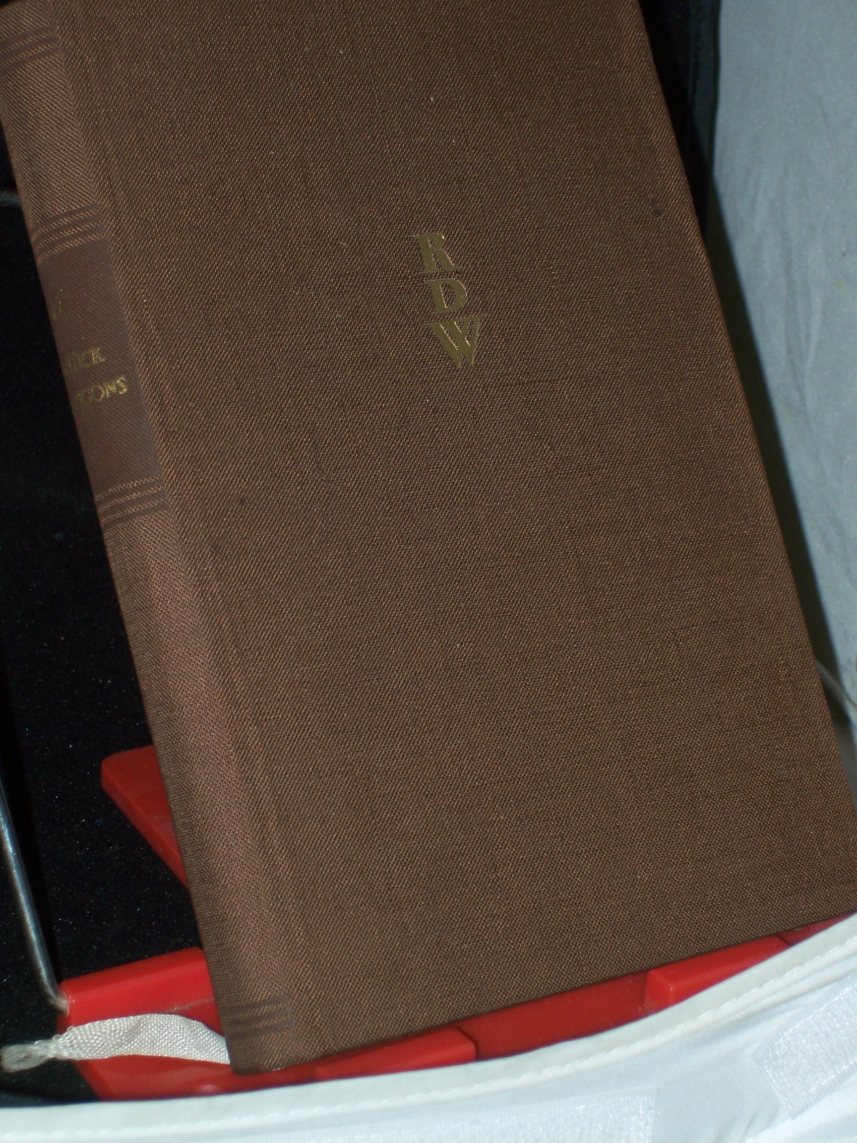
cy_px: 572
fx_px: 3367
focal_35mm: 102
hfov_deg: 14.5
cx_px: 428
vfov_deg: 19.3
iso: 80
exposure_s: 1/100
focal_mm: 16.8
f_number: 4.6
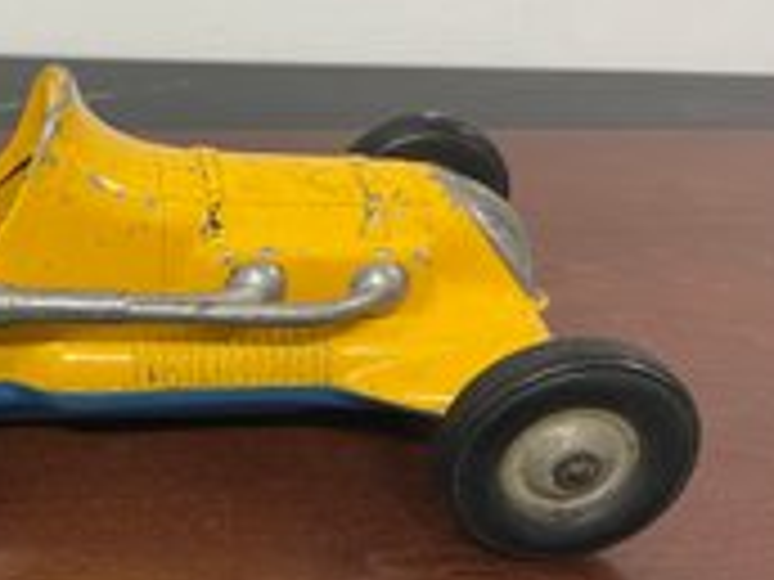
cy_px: 321
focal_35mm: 52
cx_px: 97
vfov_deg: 28.0
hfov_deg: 35.0
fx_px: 1163
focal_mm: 4.2
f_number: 1.6
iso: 100
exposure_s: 1/60
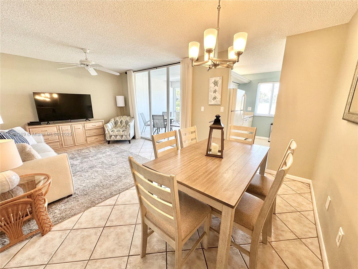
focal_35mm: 14
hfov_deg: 102.1
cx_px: 179
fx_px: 145
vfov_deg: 85.7
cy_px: 134
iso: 100
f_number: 2.2
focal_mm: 2.22
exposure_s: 1/120
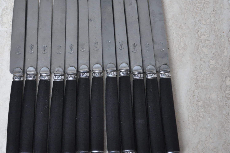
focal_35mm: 96
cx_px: 101
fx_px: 613
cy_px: 72
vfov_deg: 14.3
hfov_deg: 21.2
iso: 1600
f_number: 5
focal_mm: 50
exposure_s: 1/25
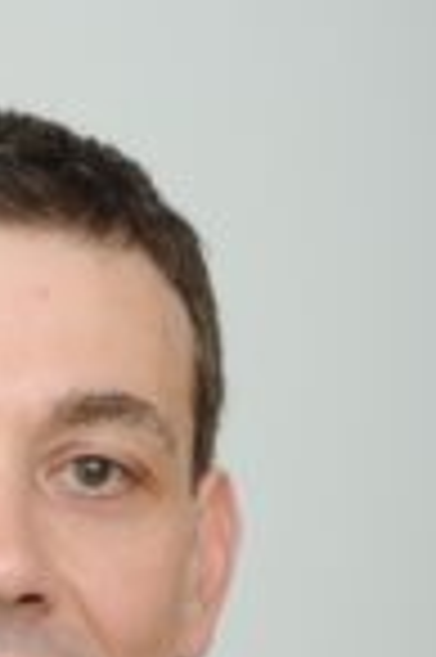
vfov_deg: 9.8
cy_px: 752
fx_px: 3797
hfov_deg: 6.6
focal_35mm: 209
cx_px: 2
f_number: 9
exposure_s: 1/200
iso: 200
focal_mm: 45
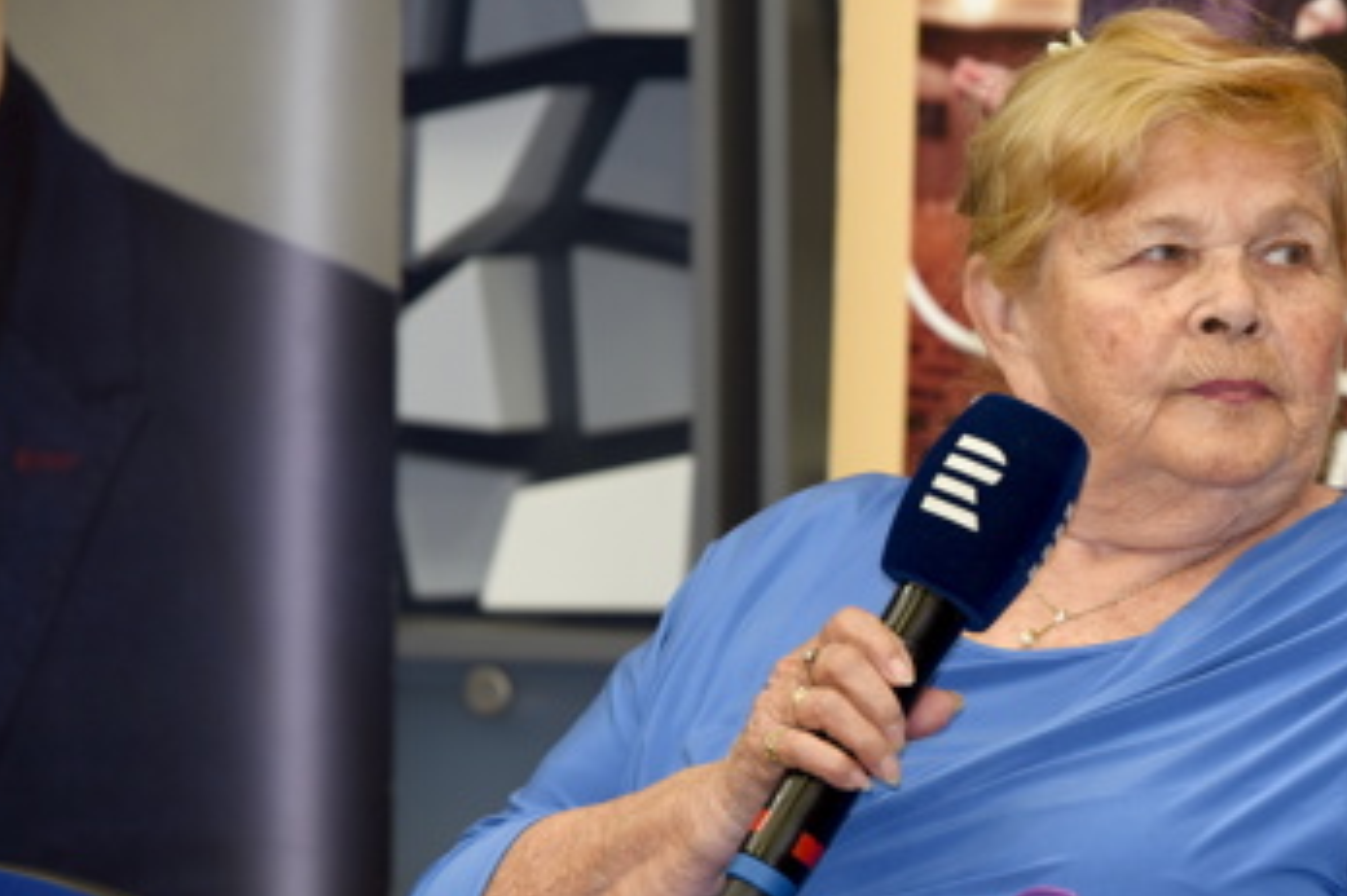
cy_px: 749
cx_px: 1238
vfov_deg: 3.4
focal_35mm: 398
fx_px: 14884
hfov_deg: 5.2
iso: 500
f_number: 5.6
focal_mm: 200
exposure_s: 1/80
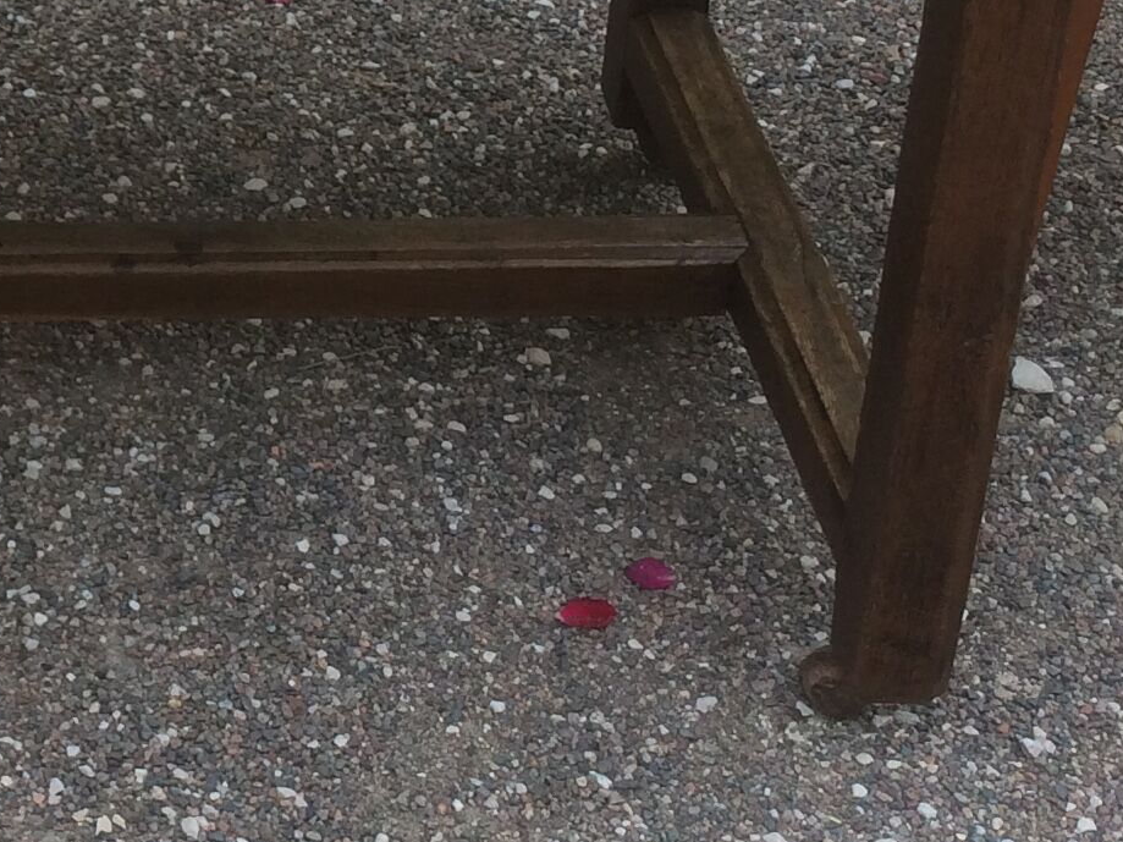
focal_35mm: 103
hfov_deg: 18.0
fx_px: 3341
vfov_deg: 14.0
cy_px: -117
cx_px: -292
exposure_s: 1/152
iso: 32
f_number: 2.2
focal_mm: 4.15
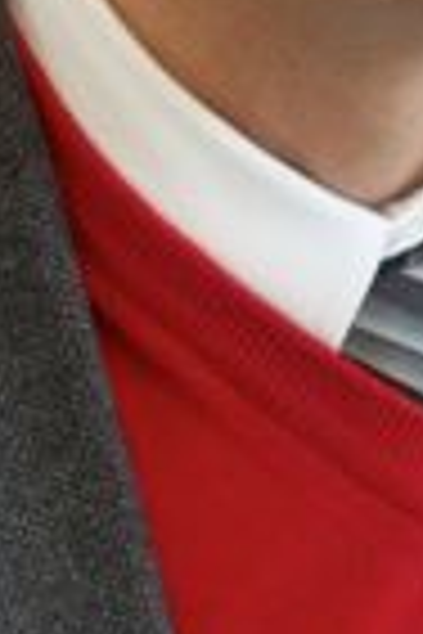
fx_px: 8139
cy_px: -247
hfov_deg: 3.0
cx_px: 428
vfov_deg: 4.4
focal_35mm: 462
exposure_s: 1/100
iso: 320
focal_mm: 85
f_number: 3.5
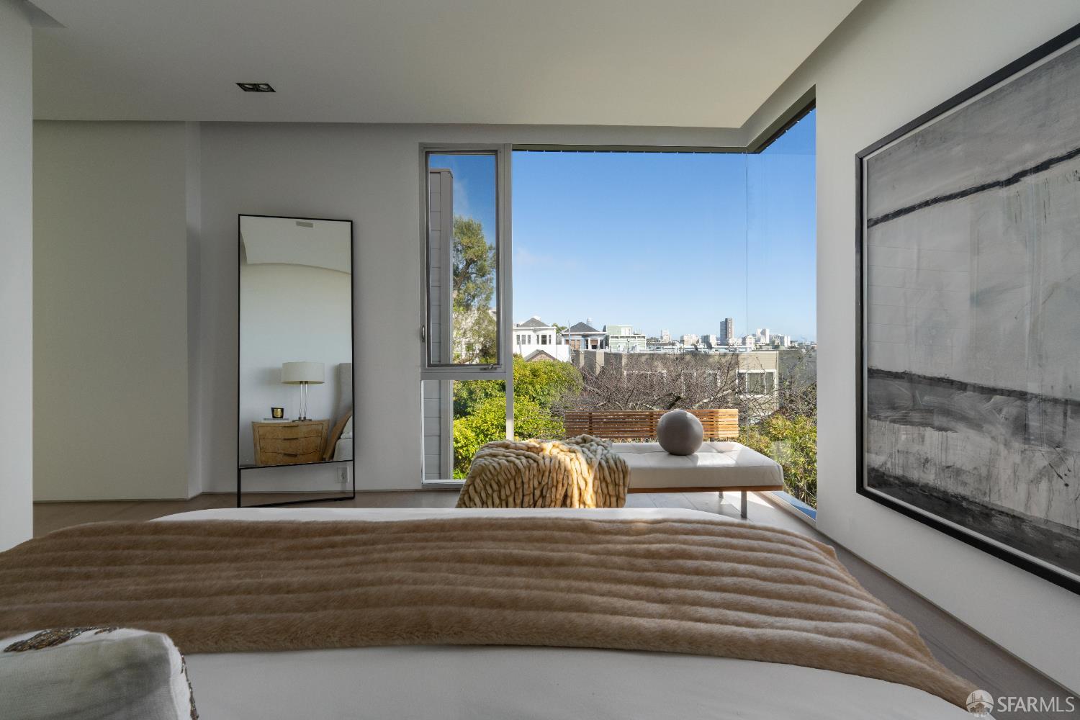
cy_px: 360
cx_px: 540
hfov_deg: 104.3
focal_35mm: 14
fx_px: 420
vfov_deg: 81.2
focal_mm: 14
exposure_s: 1/15
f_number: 16
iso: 200
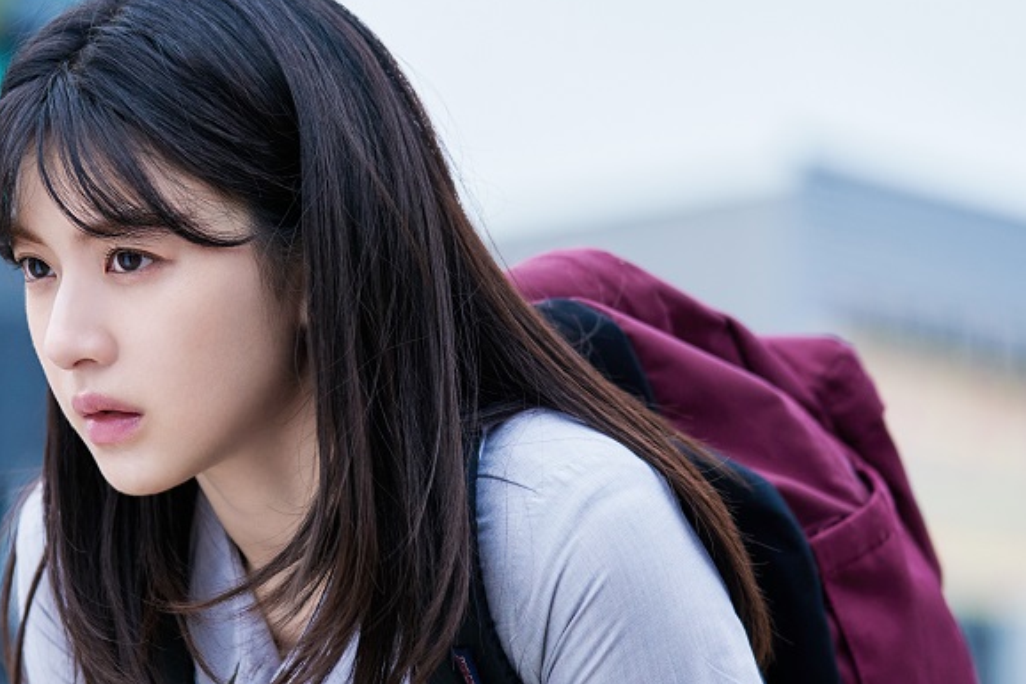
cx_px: 273
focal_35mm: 180
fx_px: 5128
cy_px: 451
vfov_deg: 7.6
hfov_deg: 11.4
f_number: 2.8
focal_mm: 104
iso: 500
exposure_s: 1/2000
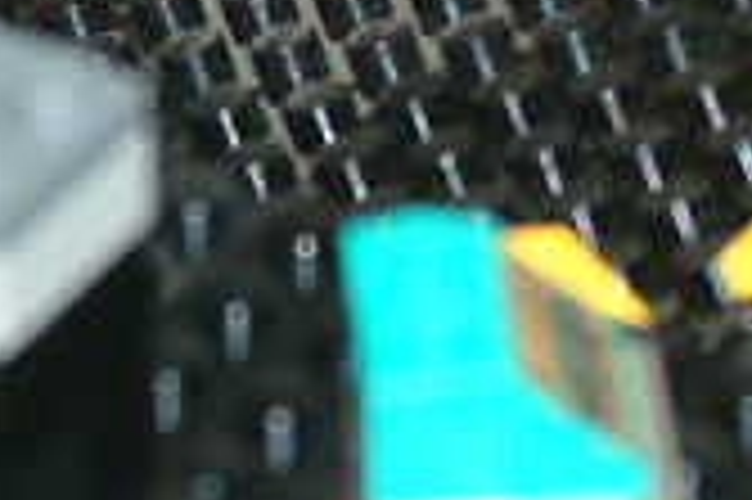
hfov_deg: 2.7
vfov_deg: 1.8
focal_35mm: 772
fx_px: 16110
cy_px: -191
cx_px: 684
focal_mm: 84
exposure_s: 1/60
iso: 800
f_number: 4.5
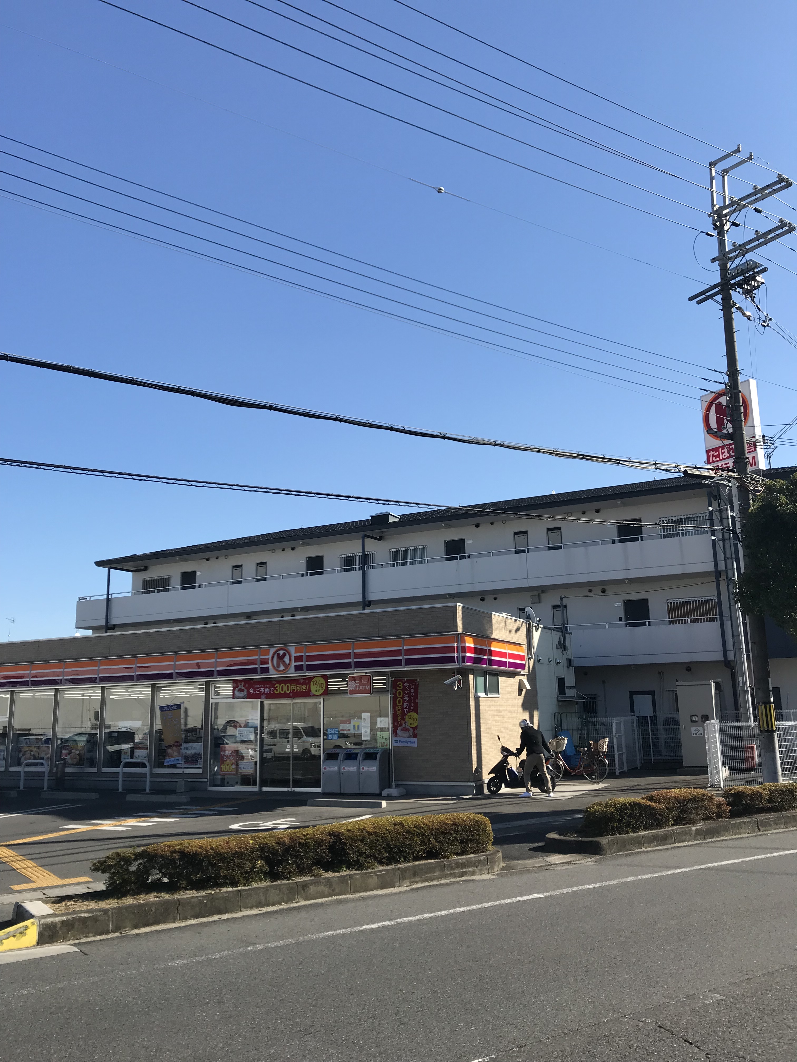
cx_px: 398
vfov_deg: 63.4
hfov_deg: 49.7
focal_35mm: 28
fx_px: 860
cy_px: 531
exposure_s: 1/1808
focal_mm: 3.99
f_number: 1.8
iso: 20
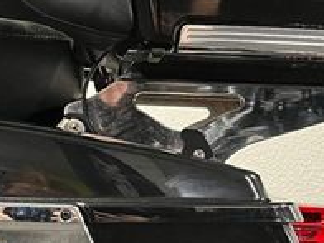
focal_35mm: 85
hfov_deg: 22.9
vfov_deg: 16.6
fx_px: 796
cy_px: 291
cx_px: 99
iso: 400
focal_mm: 5.1
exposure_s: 1/50
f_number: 1.6
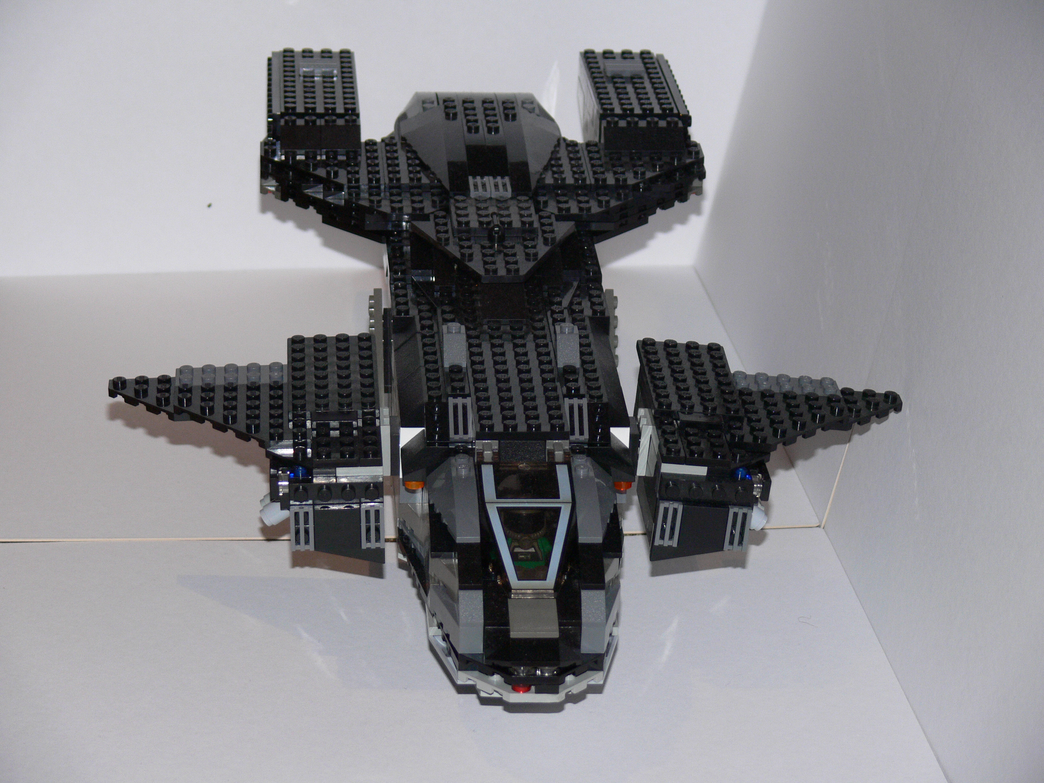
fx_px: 3559
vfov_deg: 12.6
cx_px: 522
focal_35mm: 118
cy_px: 392
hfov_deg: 16.7
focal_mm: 25
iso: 100
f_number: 3.6
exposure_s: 1/30
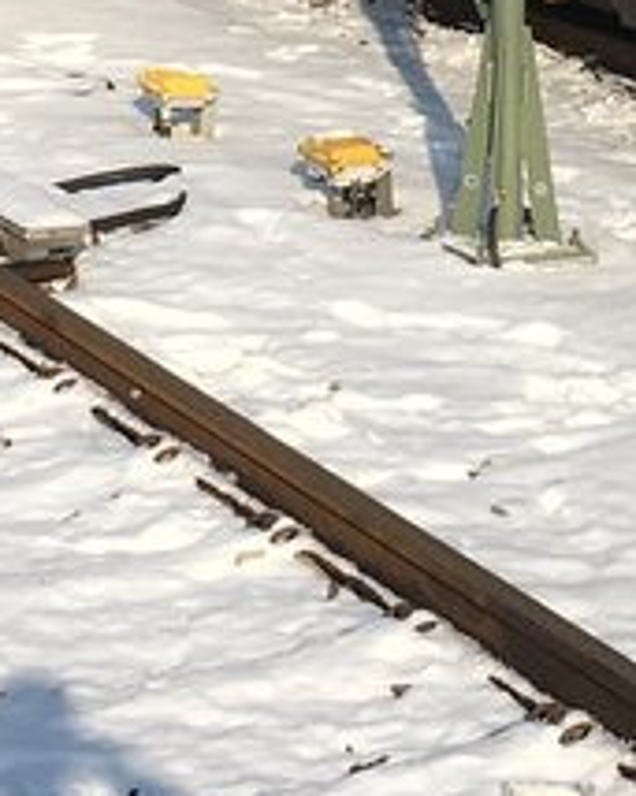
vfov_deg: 11.8
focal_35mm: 159
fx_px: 3744
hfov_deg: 9.7
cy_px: -283
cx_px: 431
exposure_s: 1/2024
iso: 25
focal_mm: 4.15
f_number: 2.2
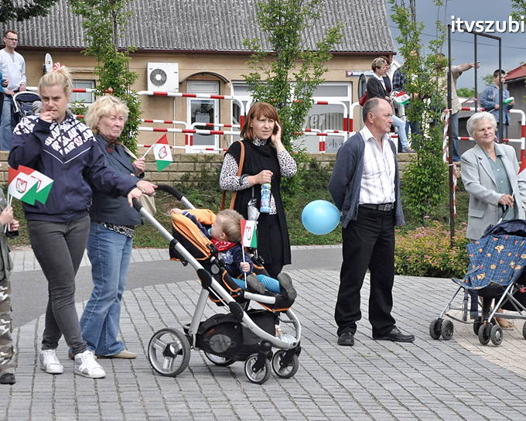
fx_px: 1697
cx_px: 249
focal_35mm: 109
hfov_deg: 17.6
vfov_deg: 14.1
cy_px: 217
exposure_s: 1/2000
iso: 1250
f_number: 9
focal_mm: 62
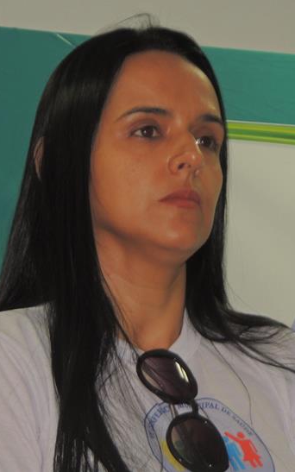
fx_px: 3382
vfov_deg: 8.0
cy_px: 236
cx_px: 213
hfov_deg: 5.0
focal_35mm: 263
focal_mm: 33
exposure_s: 1/60
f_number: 4.6
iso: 280
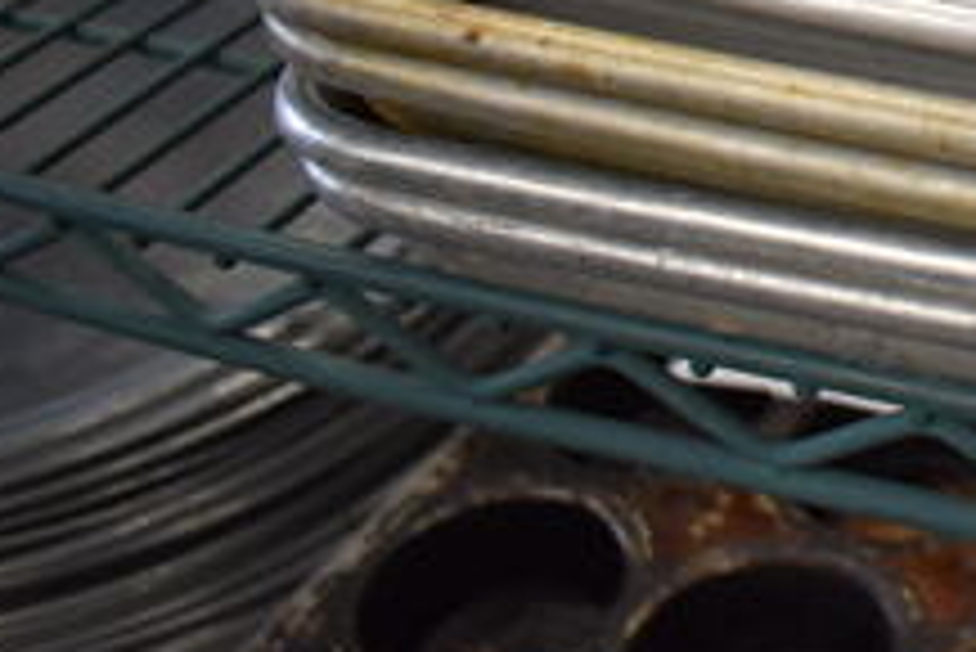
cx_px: 1340
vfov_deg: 16.7
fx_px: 2062
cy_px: -243
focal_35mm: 76
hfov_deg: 23.0
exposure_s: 1/125
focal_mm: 18
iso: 1000
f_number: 3.5
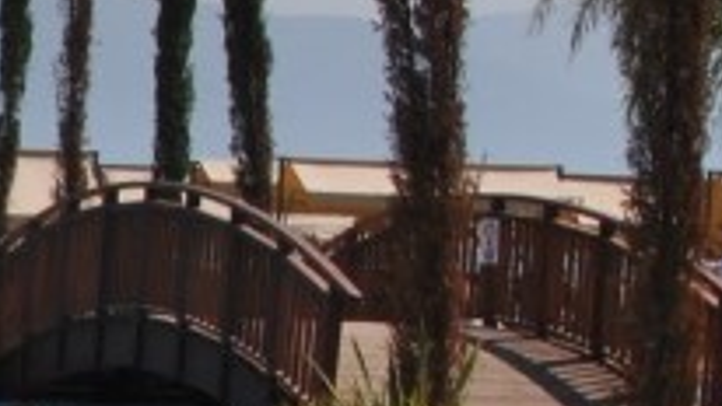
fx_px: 4021
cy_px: 819
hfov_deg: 9.3
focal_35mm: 210
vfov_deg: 5.7
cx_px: -913
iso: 100
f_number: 10
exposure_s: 1/400
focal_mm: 24
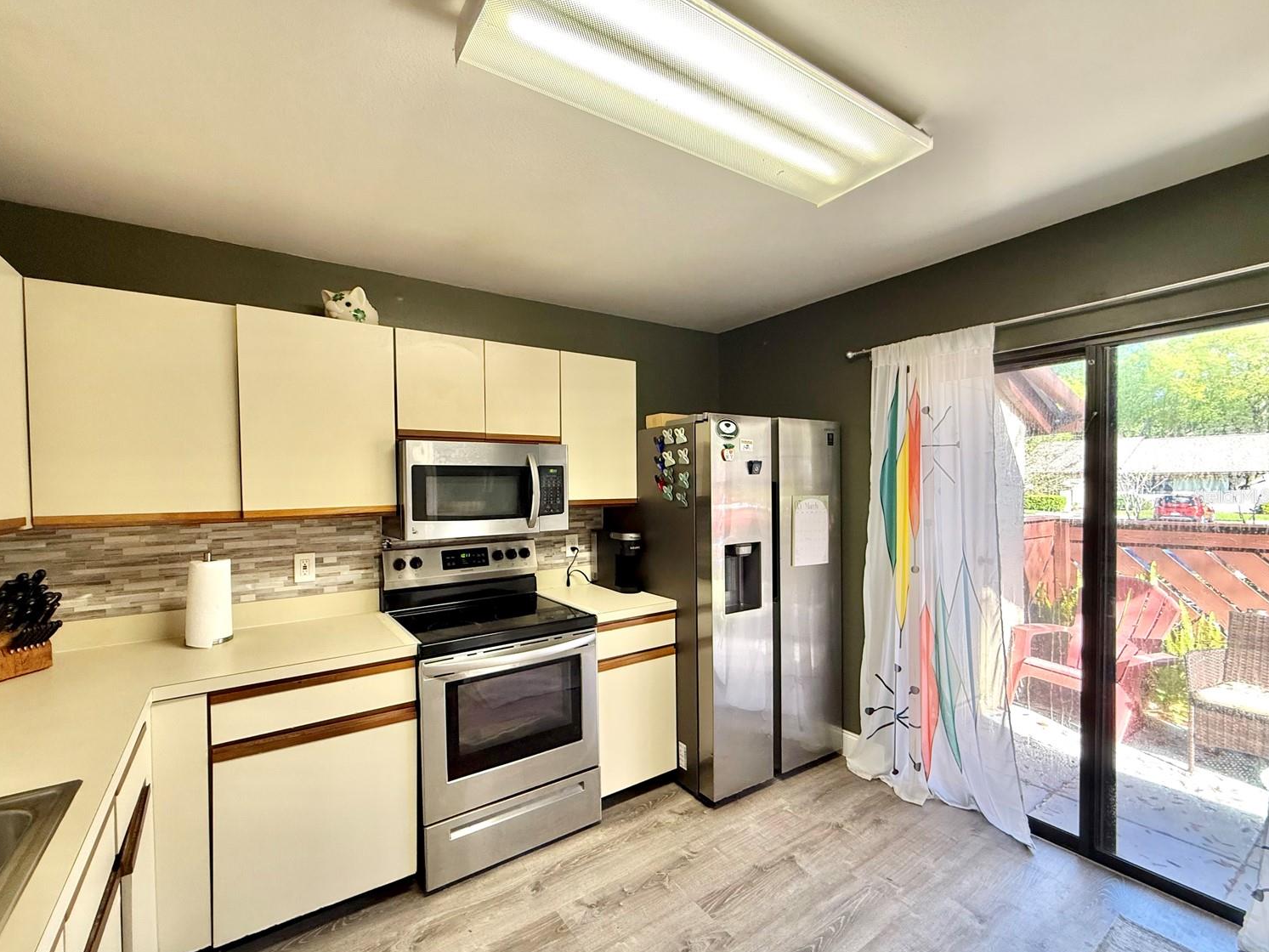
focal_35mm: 15
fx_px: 550
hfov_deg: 98.0
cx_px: 594
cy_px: 496
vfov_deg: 81.7
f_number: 2.2
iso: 320
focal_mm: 2.22
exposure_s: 1/60
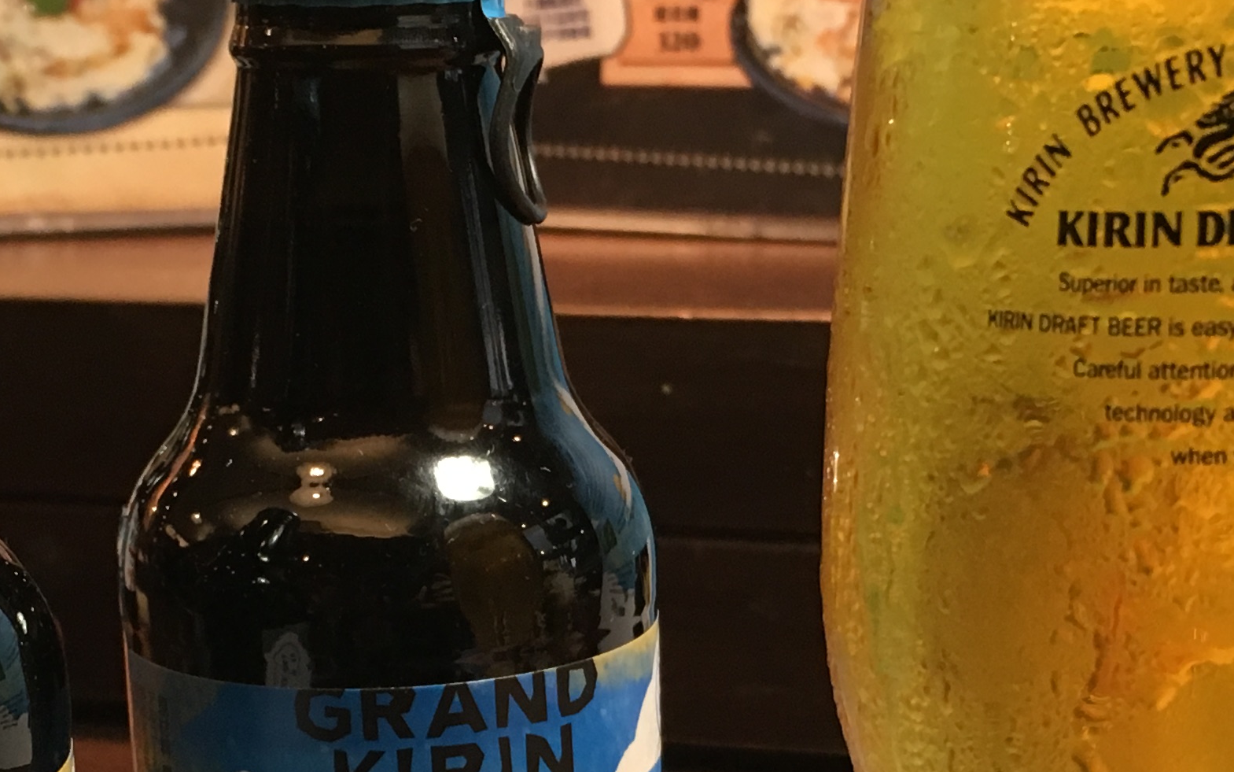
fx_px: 2657
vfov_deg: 16.2
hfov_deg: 26.1
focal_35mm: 79
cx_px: 603
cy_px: 757
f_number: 2.2
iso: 100
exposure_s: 1/30
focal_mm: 4.15
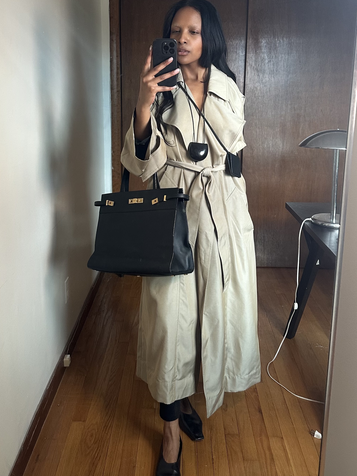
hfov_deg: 49.7
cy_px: 242
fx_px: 385
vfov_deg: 63.4
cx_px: 191
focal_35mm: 28
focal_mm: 6.86
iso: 250
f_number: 1.78
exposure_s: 1/111
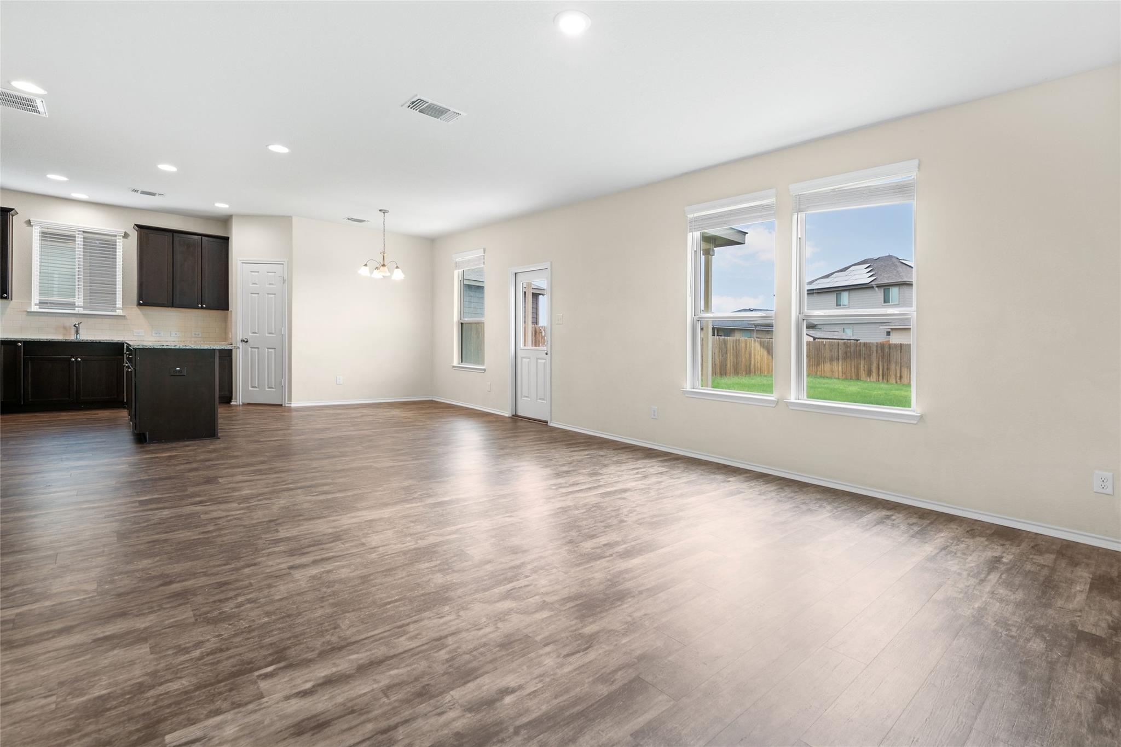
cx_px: 560
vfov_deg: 73.7
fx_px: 498
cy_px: 374
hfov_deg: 96.7
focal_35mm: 16
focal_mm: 16
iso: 320
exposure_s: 1/3
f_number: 8
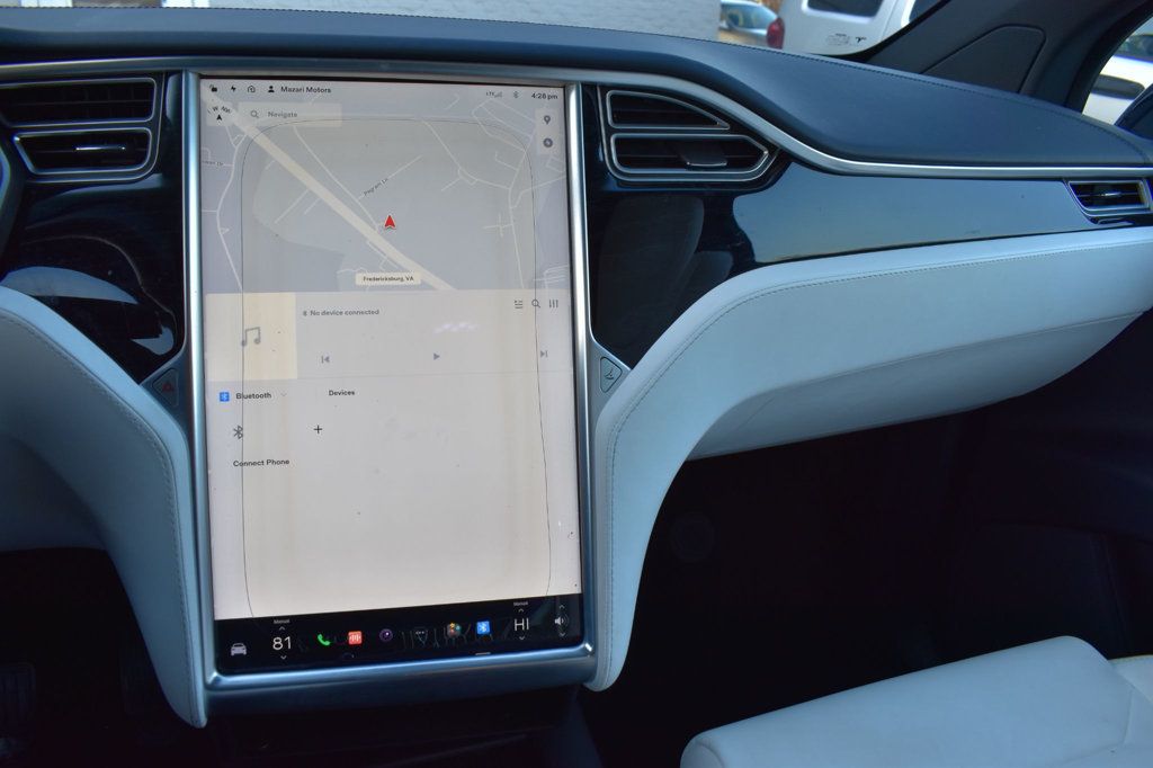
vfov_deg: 47.9
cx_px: 576
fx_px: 864
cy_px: 384
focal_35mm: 27
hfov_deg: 67.4
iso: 400
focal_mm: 18
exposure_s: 1/40
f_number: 7.1
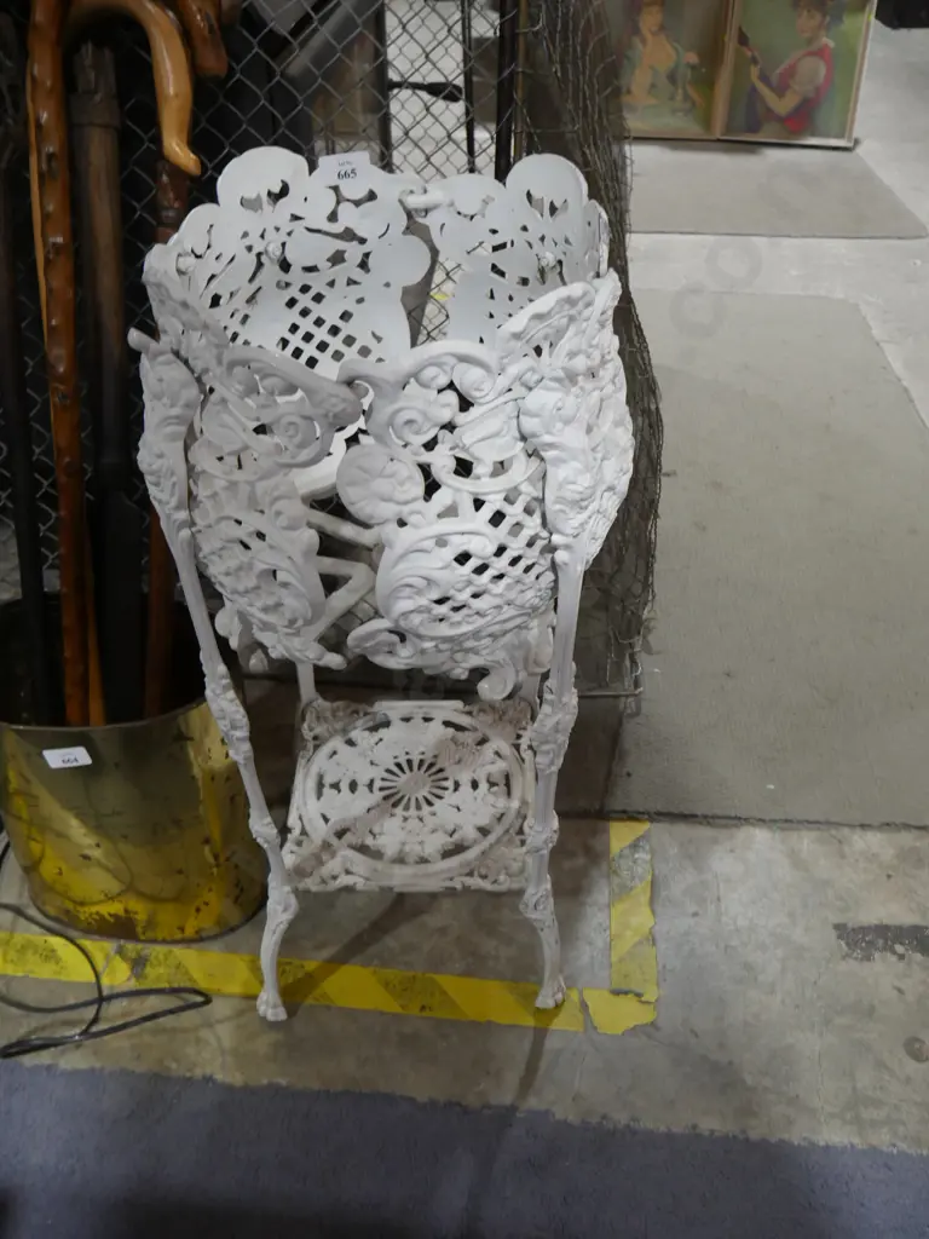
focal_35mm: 28
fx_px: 1002
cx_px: 464
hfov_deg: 49.7
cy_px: 620
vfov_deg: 63.4
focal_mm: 14
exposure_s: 1/60
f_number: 5
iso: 640
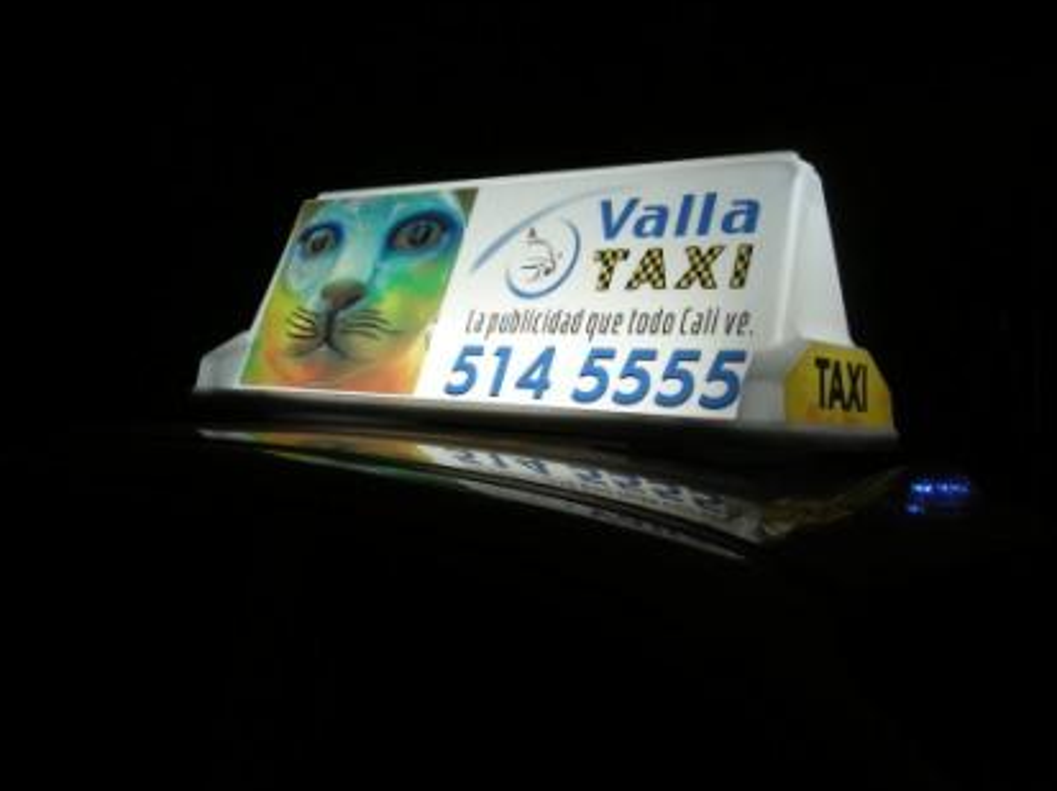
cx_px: 520
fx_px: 1159
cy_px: 412
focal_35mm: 38
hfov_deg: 49.0
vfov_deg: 37.7
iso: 110
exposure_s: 1/59.7
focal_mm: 5.7
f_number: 2.8
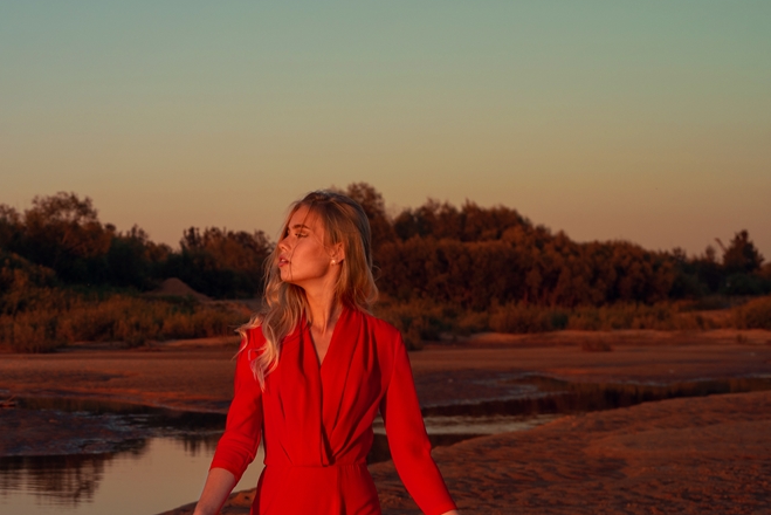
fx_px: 1950
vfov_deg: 14.9
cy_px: 461
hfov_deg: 21.8
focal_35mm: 91
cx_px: 73
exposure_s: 1/320
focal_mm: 50
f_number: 4
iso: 100
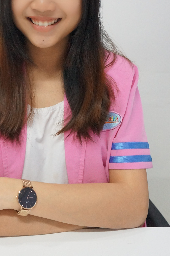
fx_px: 348
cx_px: 23
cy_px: 54
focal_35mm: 49
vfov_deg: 39.0
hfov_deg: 26.7
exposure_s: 1/160
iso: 2500
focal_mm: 16
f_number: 4
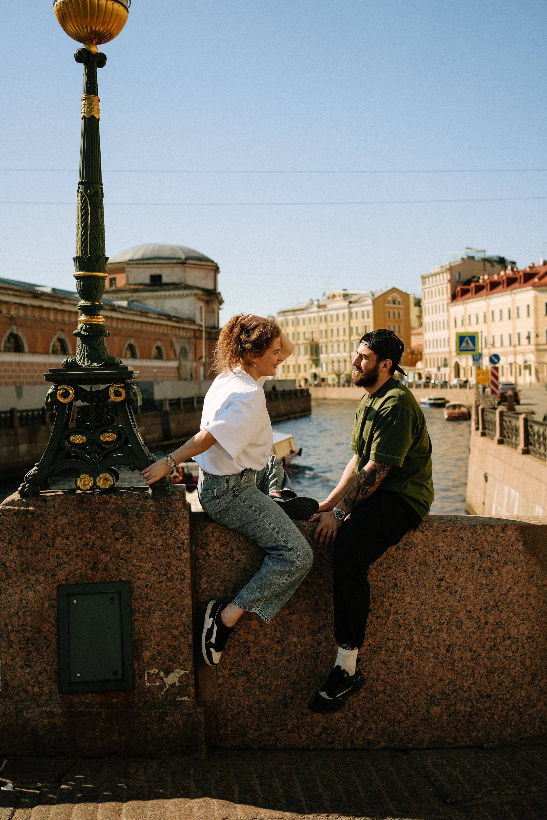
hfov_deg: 33.4
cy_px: 365
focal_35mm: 40
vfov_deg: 48.4
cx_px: 287
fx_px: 912
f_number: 2.8
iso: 125
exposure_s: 1/3200
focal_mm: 35
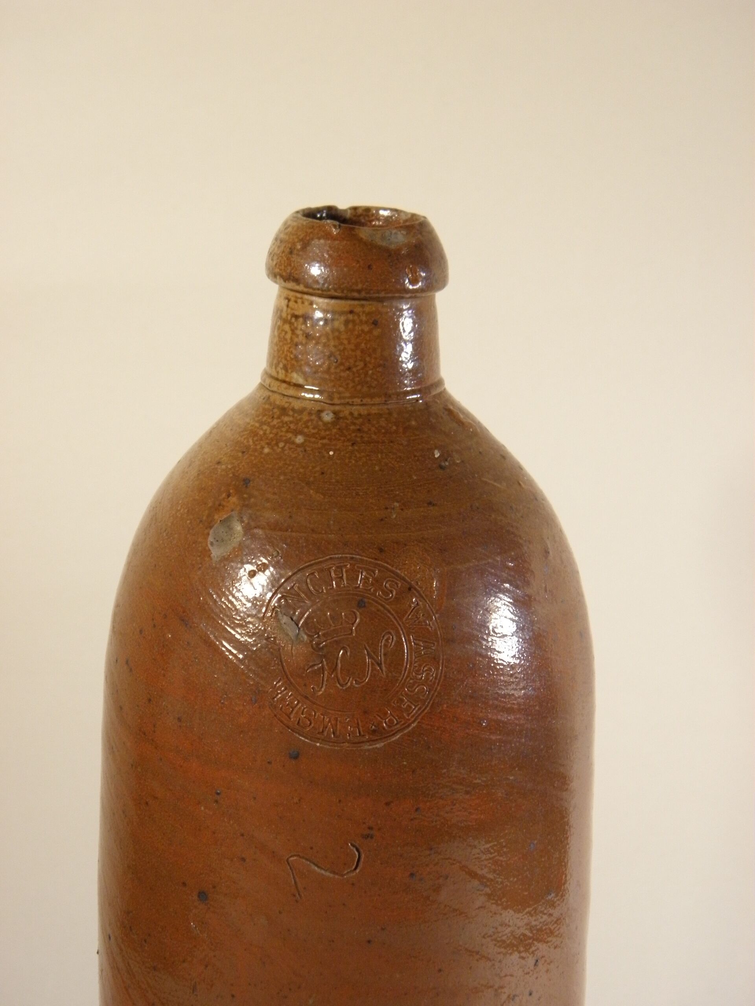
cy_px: 503
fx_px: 1978
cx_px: 378
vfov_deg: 28.6
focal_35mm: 68
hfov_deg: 21.6
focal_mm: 12.2
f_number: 4.3
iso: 200
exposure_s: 1/40
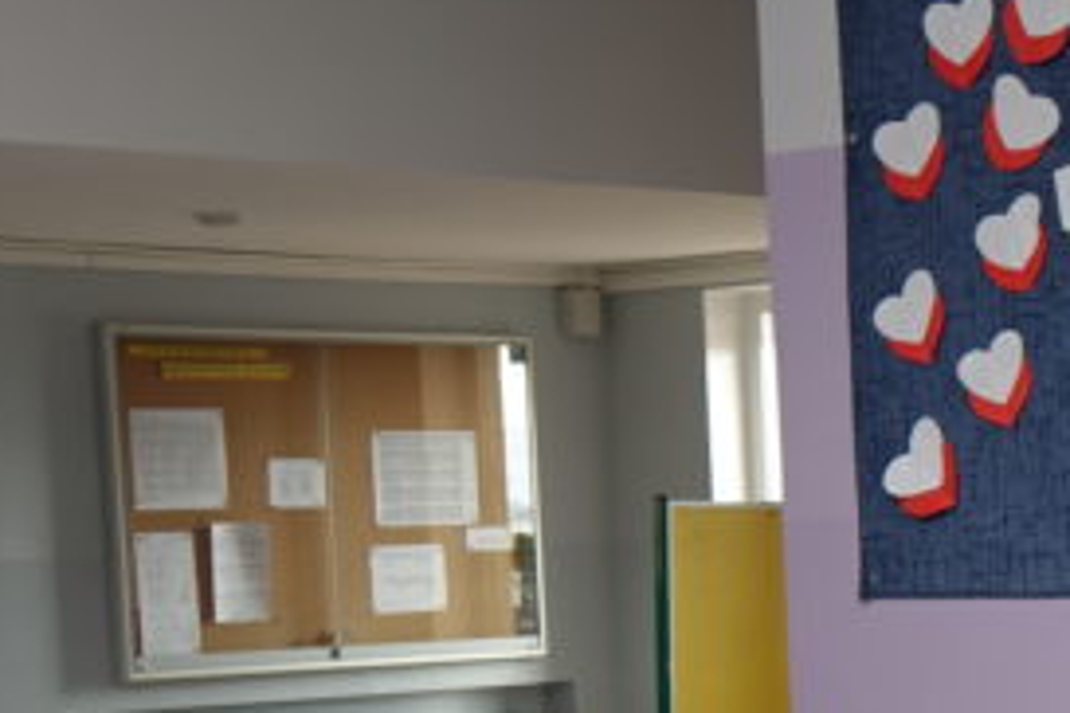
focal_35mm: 124
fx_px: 3685
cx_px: 1227
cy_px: 934
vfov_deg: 10.8
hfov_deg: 16.0
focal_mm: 12.03
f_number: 2.8
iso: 125
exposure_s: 1/40
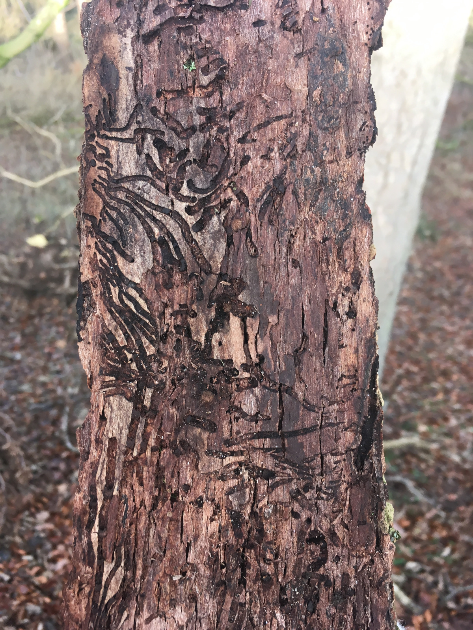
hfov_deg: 48.2
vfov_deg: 61.7
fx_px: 528
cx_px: 236
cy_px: 315
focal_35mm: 29
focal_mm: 4.15
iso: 25
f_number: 2.2
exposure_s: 1/33
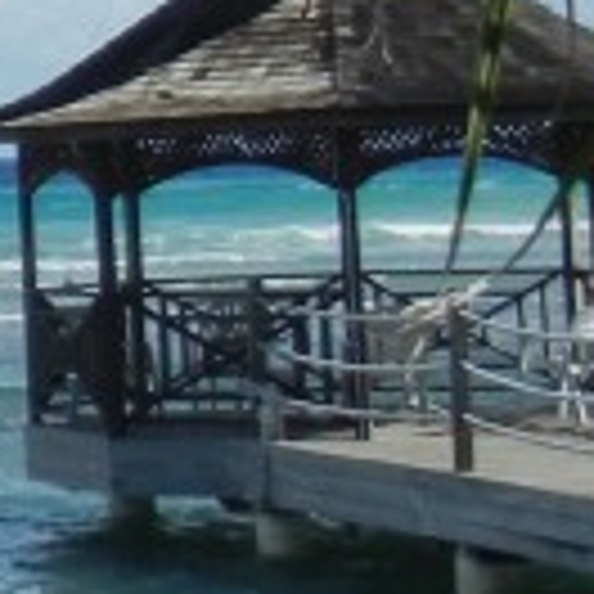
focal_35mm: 206
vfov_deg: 8.5
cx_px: -1436
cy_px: 14
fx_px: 3999
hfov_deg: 7.2
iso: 160
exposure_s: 1/474
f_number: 7
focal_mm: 5.4
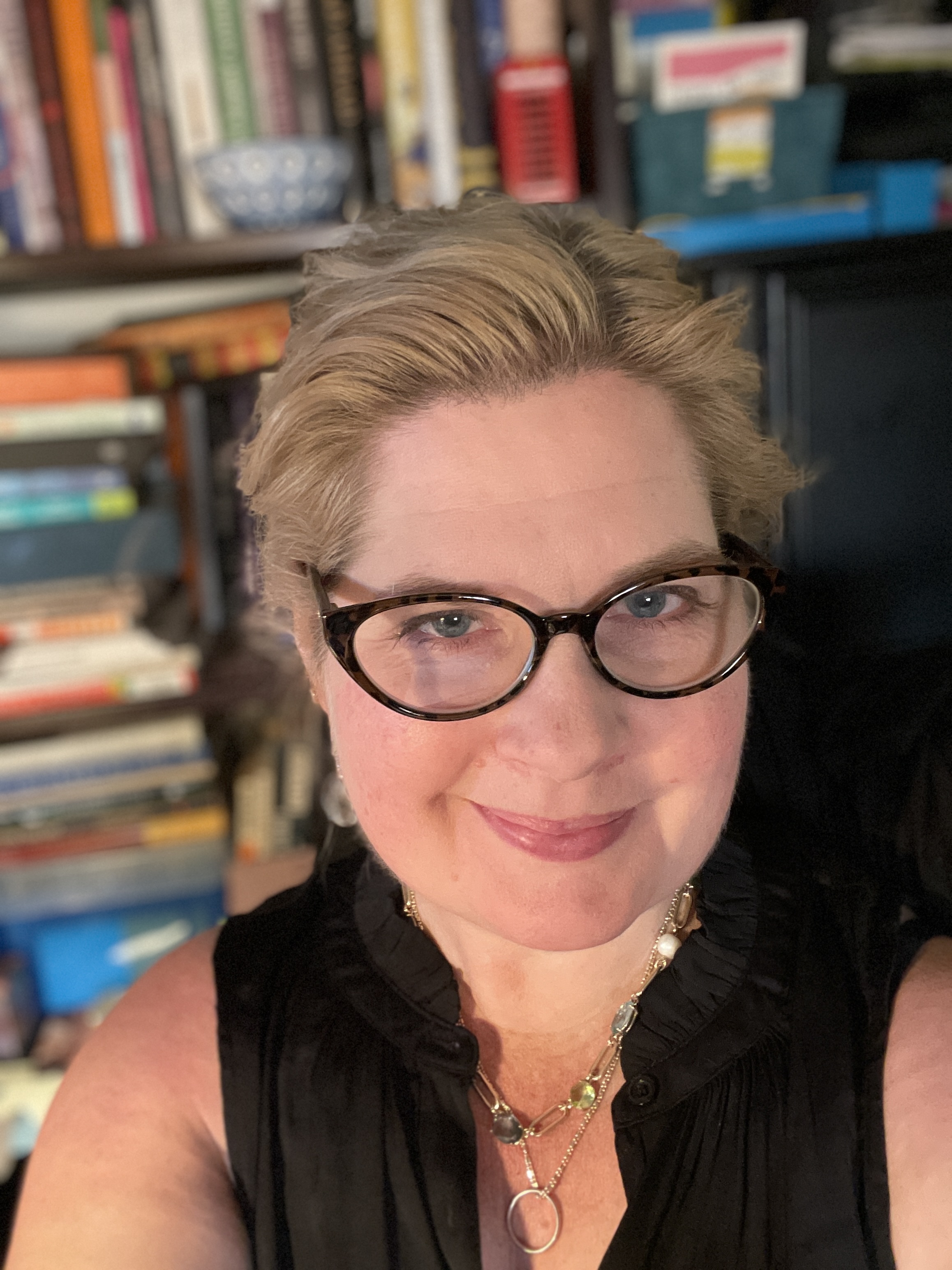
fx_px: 1100
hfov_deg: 46.8
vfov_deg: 60.0
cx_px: 476
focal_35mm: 30
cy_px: 635
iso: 500
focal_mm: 2.71
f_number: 2.2
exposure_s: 1/30
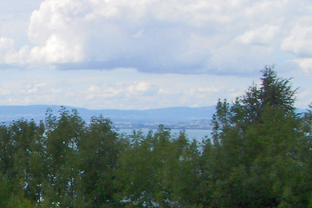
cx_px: -67
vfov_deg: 13.7
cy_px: 179
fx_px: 858
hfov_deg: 19.4
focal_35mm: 99
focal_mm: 5.8
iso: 100
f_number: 4.3
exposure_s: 1/775
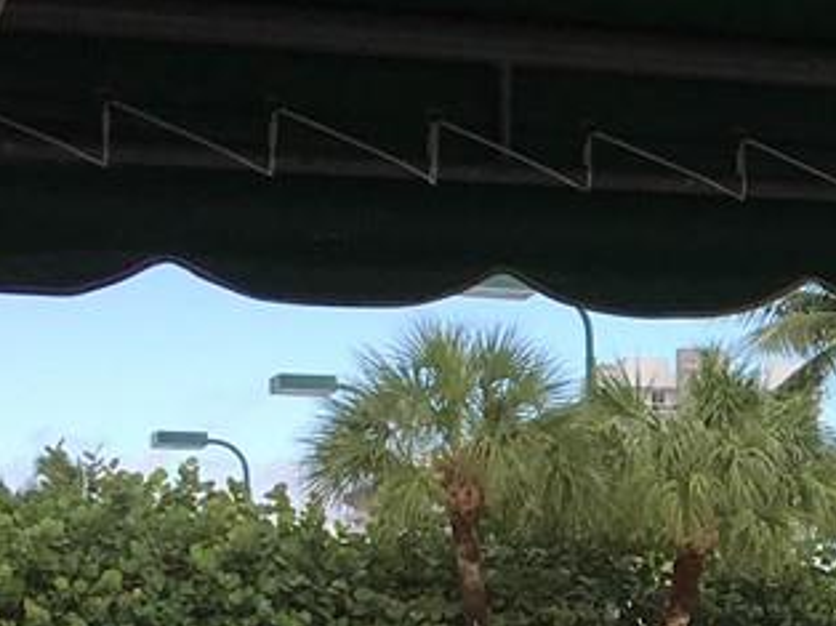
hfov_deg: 12.2
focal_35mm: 148
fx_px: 3572
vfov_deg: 9.9
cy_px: 741
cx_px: 1528
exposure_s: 1/523
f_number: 2.2
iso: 25
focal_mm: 4.15
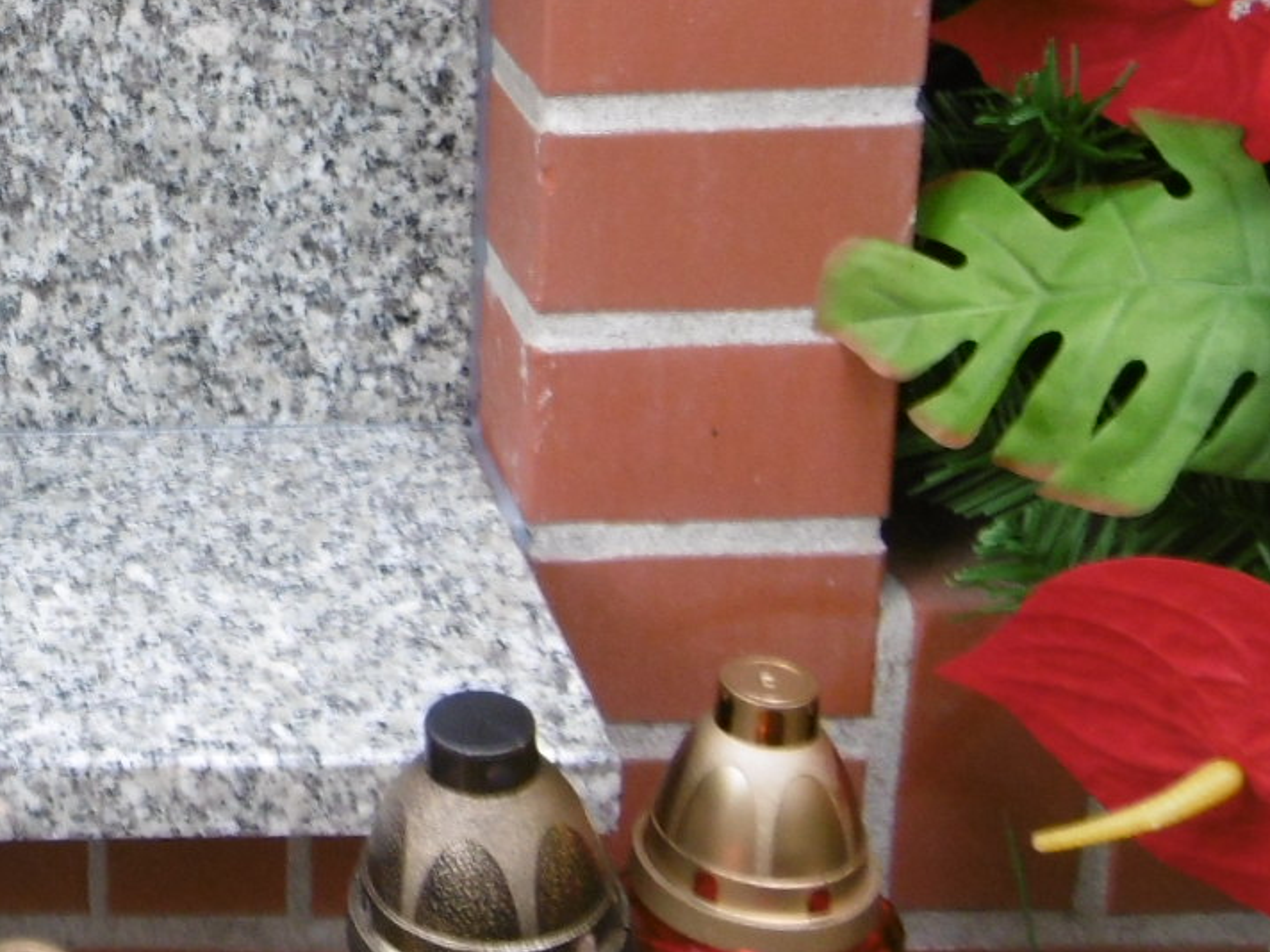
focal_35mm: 69
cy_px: 11
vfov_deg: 20.6
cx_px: -316
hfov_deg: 25.0
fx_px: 2531
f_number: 3.1
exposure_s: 1/60
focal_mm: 4.3
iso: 100
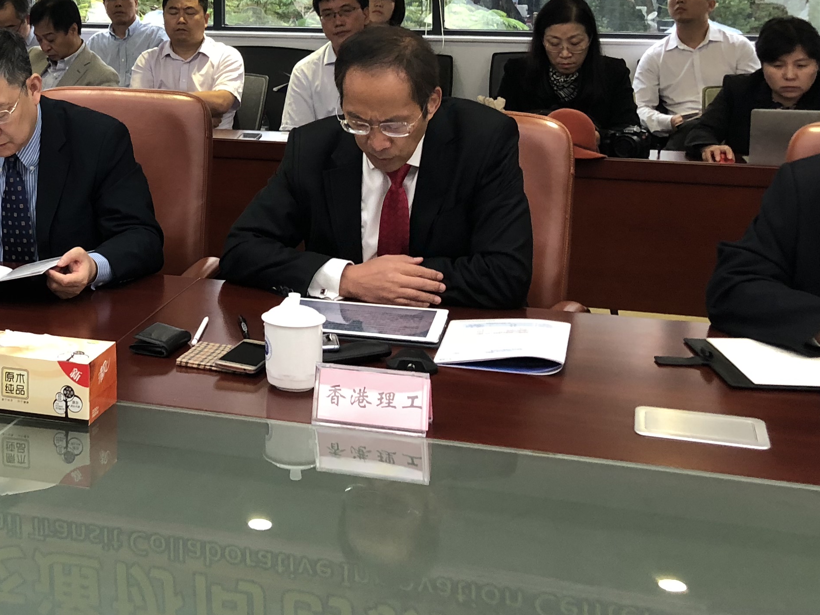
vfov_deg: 23.3
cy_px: -16
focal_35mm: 60
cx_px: 72
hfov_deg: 30.7
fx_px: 1421
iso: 50
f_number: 1.8
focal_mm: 4
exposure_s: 1/17
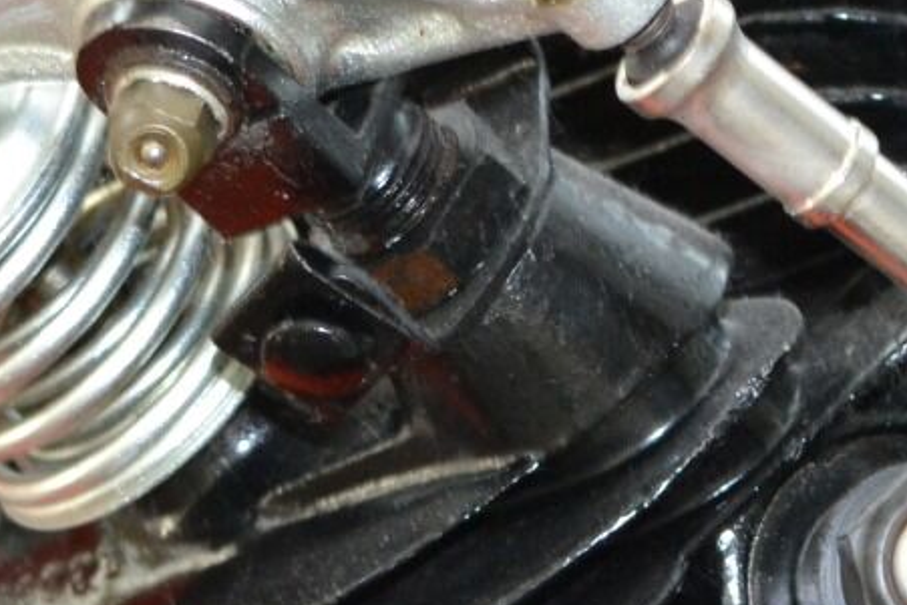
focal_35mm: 490
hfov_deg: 4.2
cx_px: 941
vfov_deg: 2.8
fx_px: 12349
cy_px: 620
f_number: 4.5
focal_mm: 72
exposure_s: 1/60
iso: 720
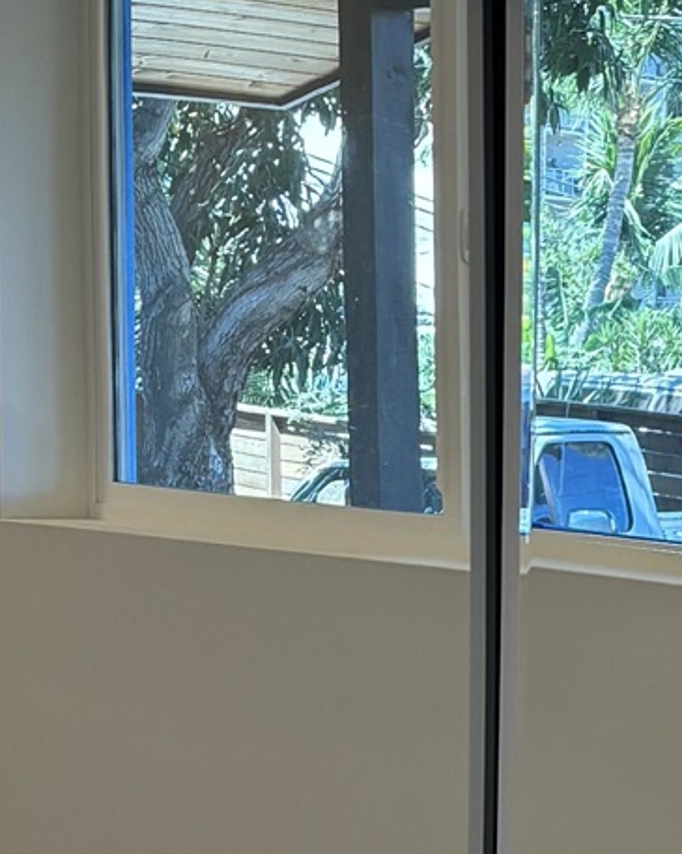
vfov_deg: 15.0
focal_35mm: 128
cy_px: 596
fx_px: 3233
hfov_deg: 11.4
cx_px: 1114
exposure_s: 1/120
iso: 64
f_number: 1.6
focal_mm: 5.96
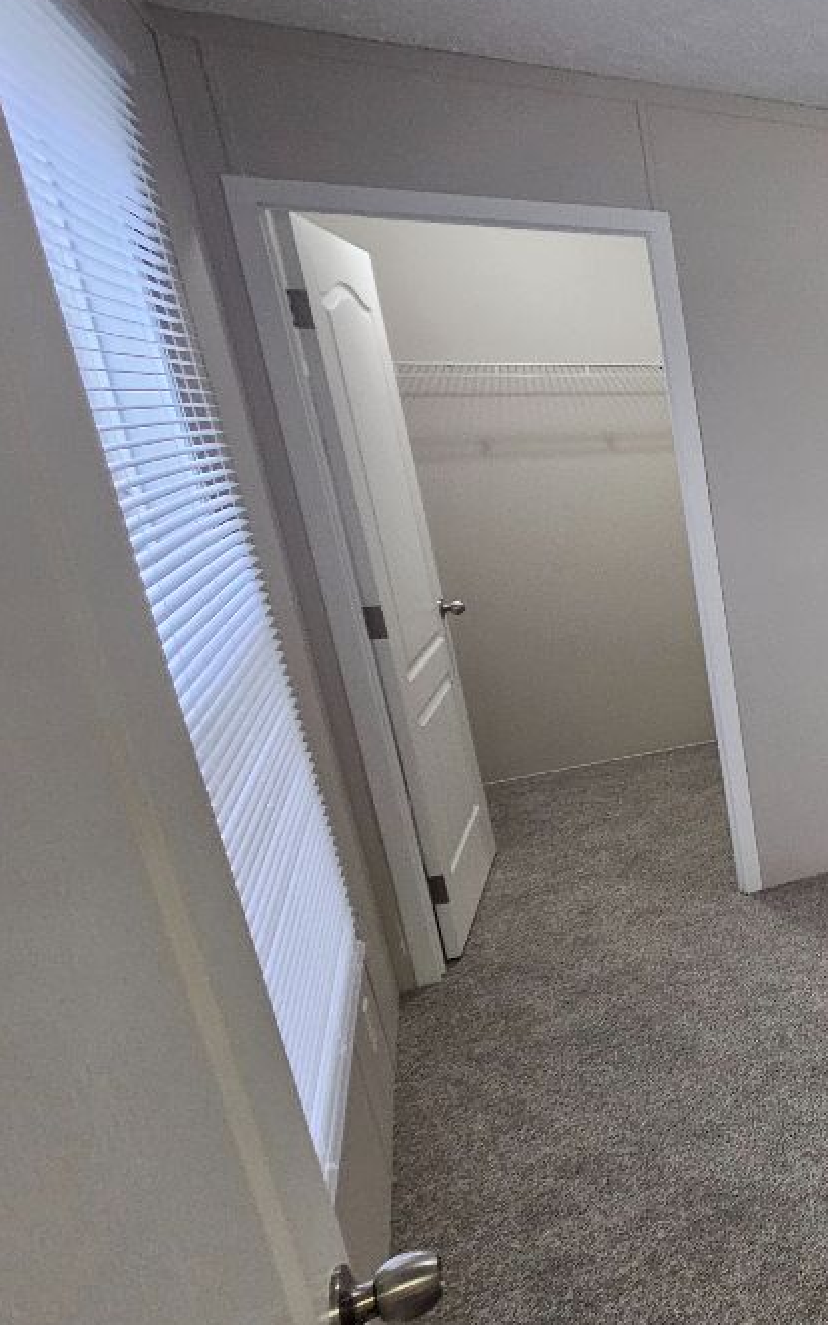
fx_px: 903
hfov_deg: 31.6
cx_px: 1169
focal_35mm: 25
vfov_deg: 72.5
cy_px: 680
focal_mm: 2.2
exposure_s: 1/40
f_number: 2.2
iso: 320
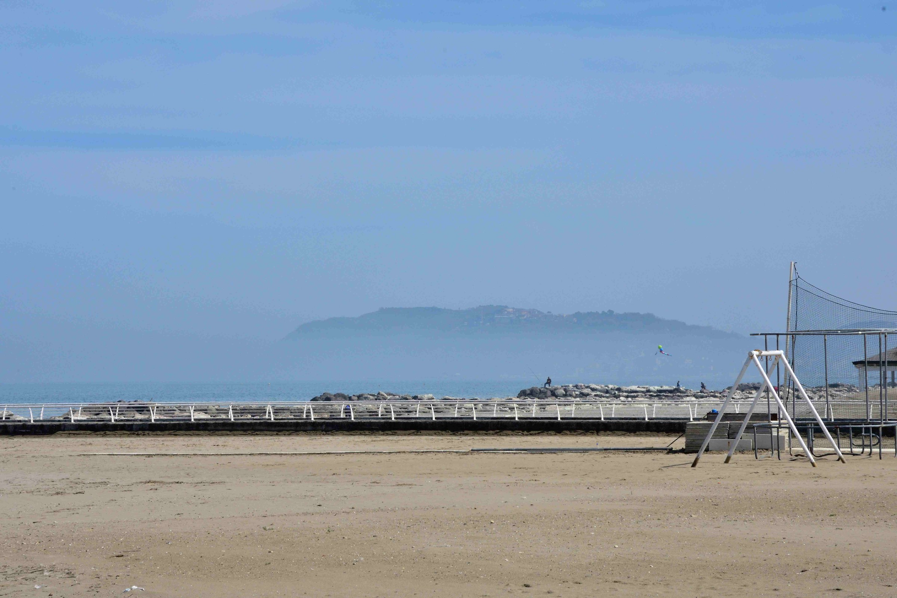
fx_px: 2990
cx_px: 448
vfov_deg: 11.4
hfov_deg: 17.1
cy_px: 299
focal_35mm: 120
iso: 400
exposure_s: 1/200
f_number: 22
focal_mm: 80
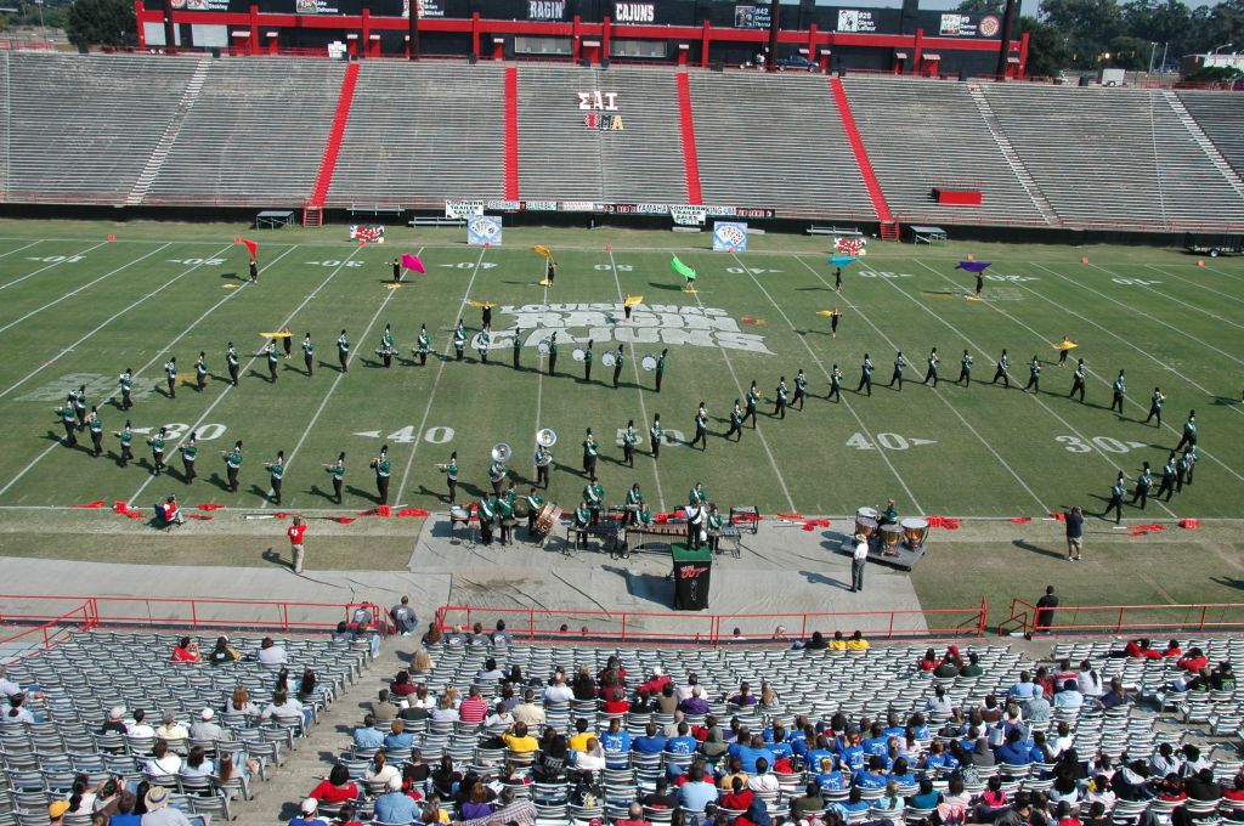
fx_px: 1139
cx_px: 622
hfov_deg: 57.3
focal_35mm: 33
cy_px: 413
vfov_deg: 39.9
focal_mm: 22
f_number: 9
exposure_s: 1/320
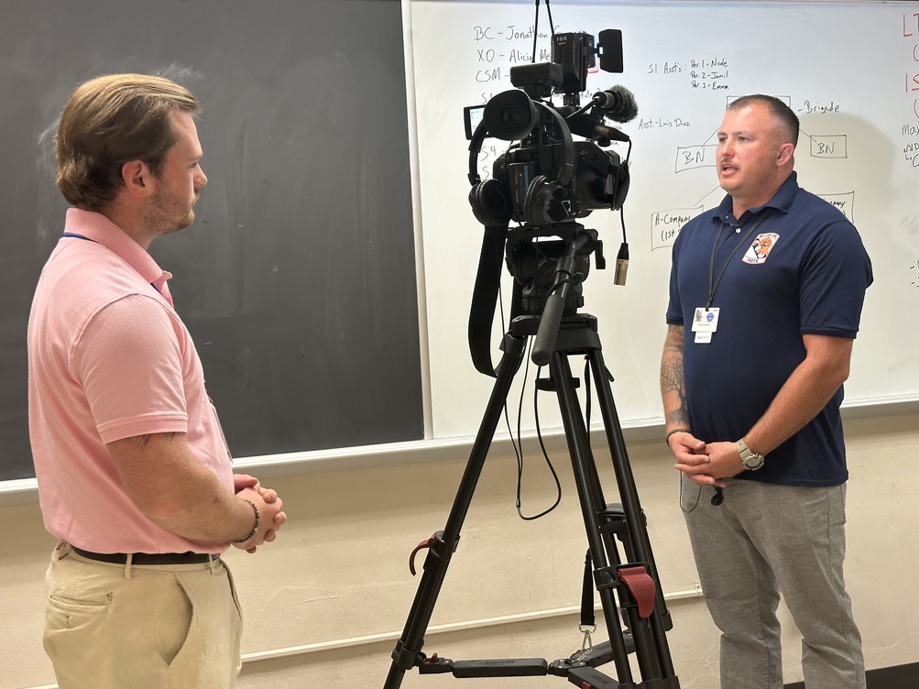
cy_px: 344
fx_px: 1301
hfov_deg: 38.9
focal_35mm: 49
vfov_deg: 29.7
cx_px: 459
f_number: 1.78
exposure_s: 1/60
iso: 100
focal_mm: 6.86
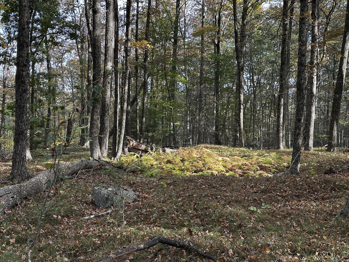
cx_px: 174
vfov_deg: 30.3
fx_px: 484
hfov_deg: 39.7
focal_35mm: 48
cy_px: 131
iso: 64
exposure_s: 1/238
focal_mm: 6.86
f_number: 1.78
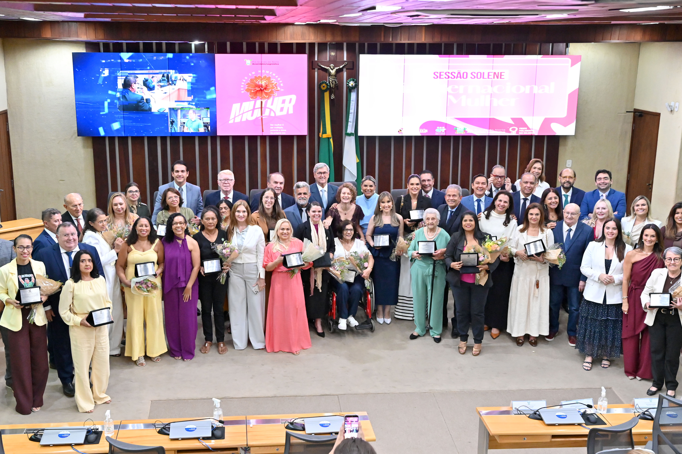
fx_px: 833
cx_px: 332
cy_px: 233
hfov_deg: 44.5
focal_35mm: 44
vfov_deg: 30.5
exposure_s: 1/200
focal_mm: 40
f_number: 5
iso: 5000
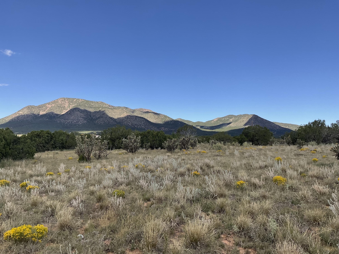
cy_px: 127
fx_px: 284
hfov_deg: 61.7
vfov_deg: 48.2
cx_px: 170
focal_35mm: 29
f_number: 1.8
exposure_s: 1/1279
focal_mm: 3
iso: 16
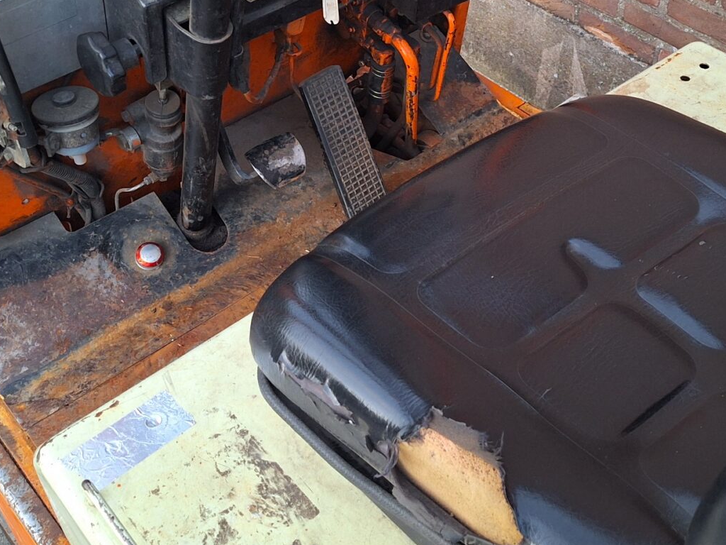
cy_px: 145
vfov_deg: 31.0
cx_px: 389
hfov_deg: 41.2
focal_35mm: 46
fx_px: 965
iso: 250
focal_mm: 5.54
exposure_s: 1/50
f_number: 1.8
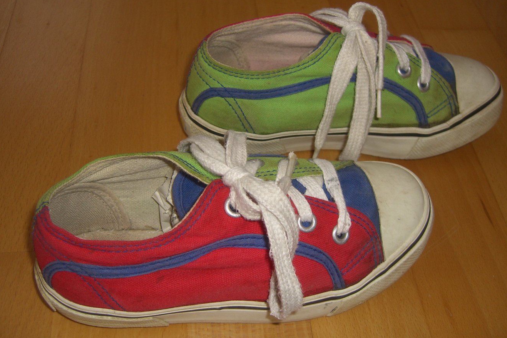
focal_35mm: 40
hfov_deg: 48.5
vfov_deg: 33.4
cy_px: 158
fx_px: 563
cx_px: 255
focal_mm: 7.9
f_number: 2.8
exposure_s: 1/60
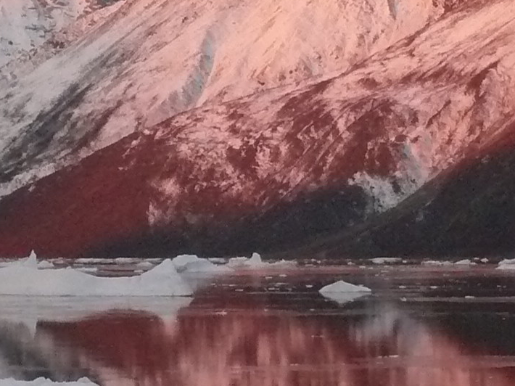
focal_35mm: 161
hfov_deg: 12.3
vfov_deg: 9.2
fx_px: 2394
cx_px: 317
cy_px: 111
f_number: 4
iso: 400
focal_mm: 7.4
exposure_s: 1/160
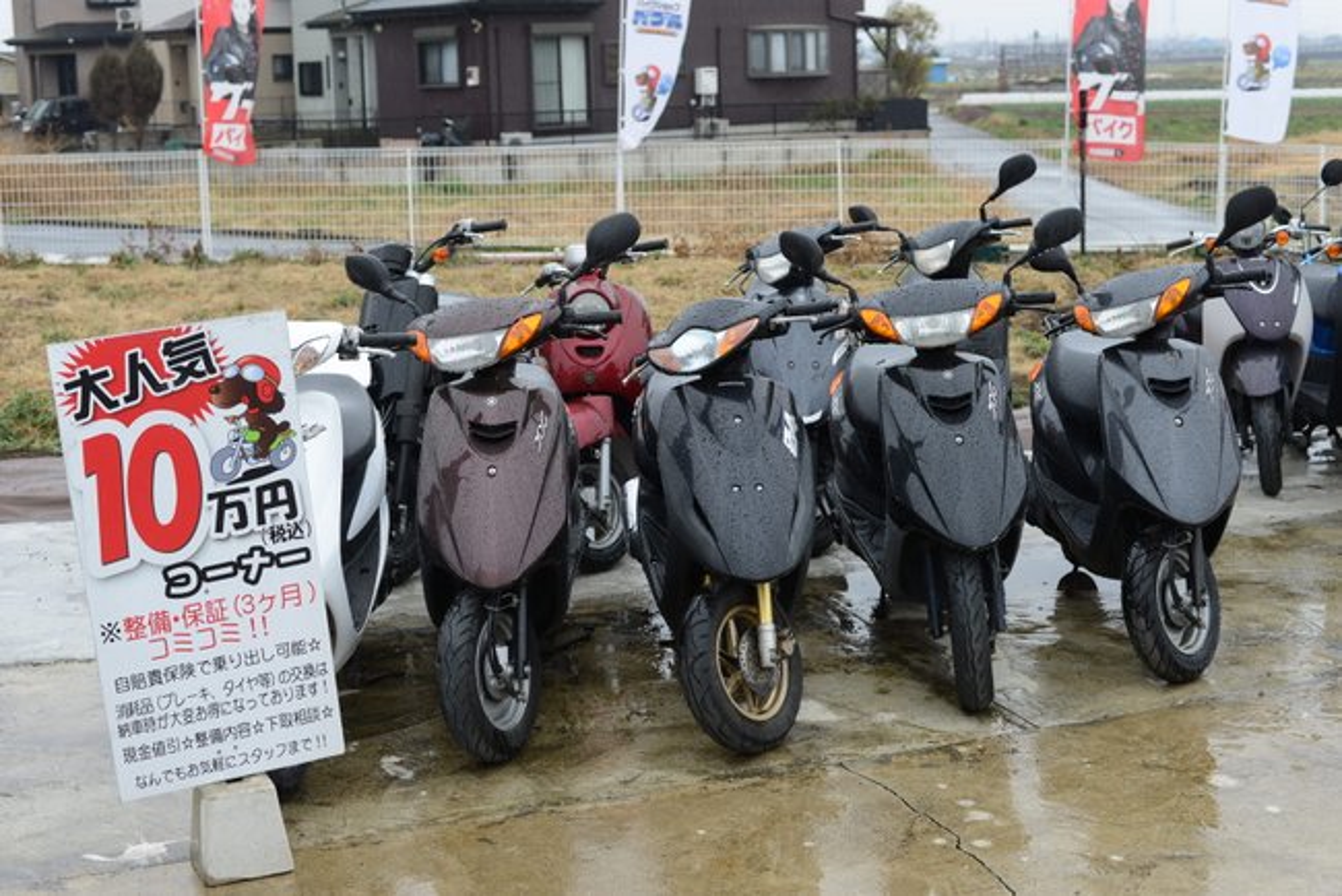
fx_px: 1865
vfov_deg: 27.0
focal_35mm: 50
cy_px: 448
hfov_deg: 39.6
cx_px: 671
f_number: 5.6
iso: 100
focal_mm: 50
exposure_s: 1/125
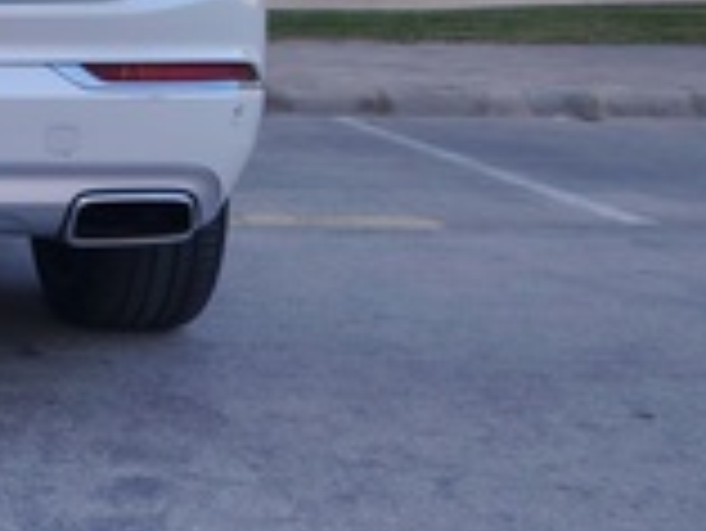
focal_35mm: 70
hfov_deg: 23.8
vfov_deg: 20.1
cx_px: -254
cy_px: -47
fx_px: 1429
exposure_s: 1/900
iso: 303
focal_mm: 5.25
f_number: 1.75
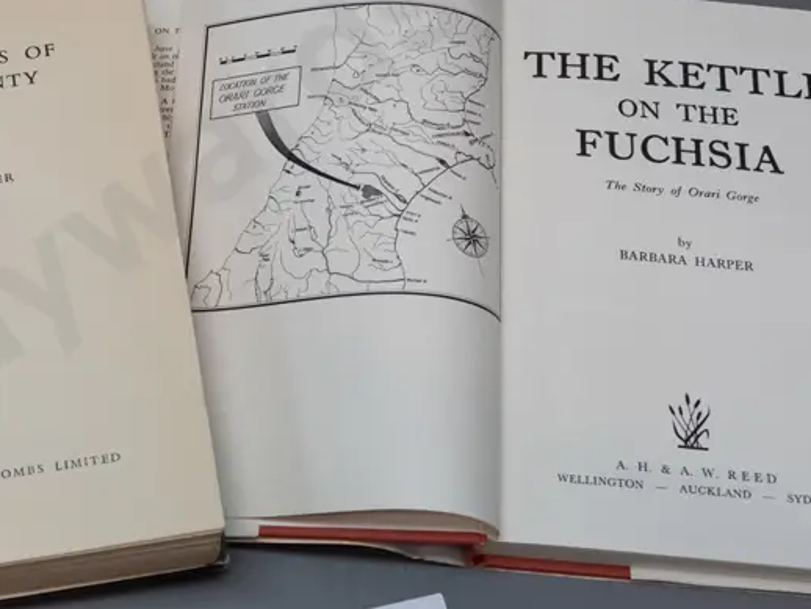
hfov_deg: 24.3
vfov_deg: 18.6
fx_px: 1852
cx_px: 158
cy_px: 197
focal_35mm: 79
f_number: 5.6
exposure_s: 1/640
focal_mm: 20
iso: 3200
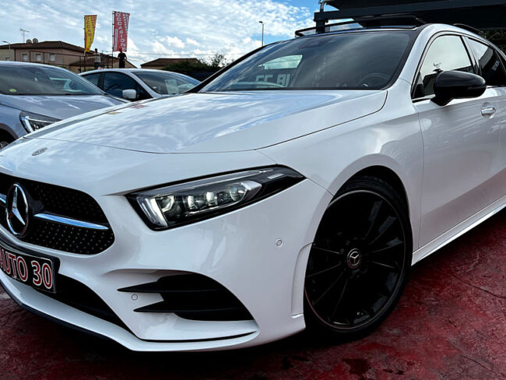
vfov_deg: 44.1
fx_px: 468
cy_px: 165
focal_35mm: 32
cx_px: 262
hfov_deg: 56.8
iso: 50
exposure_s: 1/1923
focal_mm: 5.1
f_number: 1.6
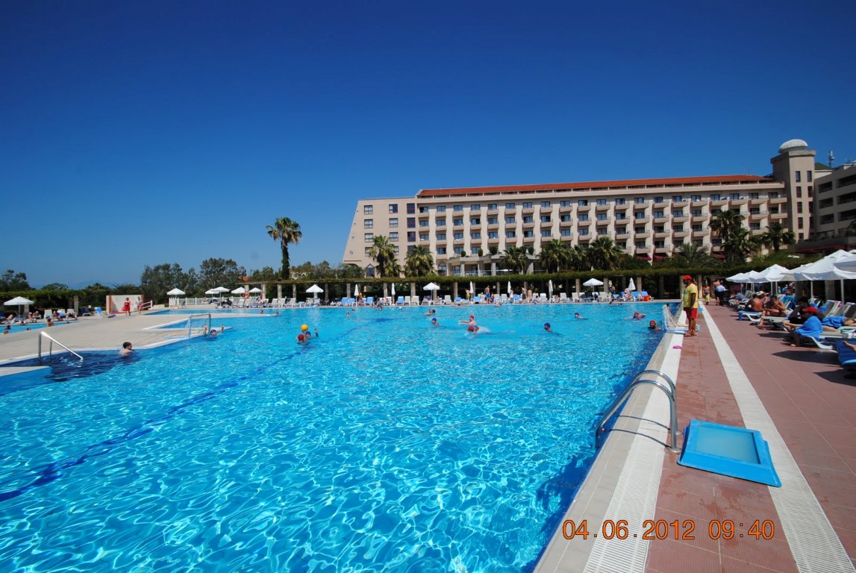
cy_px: 286
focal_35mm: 15
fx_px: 357
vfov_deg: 77.5
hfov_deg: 100.3
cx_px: 428
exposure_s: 1/400
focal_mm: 10
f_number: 10
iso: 100
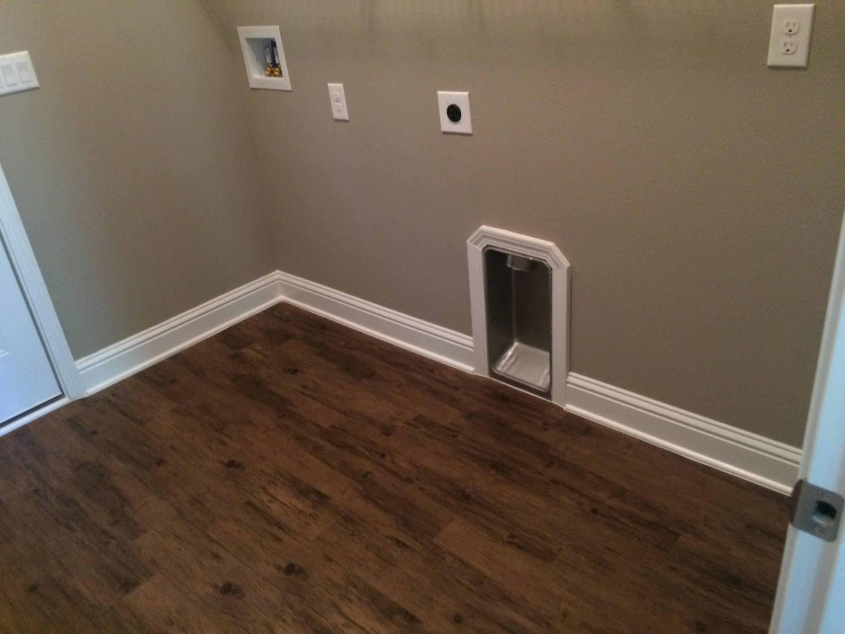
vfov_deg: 48.2
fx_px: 708
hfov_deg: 61.7
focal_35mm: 29
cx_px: 422
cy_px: 317
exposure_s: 1/15
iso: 400
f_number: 2.2
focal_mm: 4.15
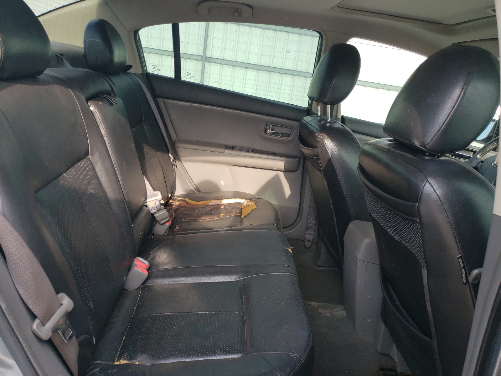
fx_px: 376
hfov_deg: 67.3
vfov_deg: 53.1
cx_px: 250
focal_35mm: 26
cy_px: 188
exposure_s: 1/303
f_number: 1.5
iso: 50
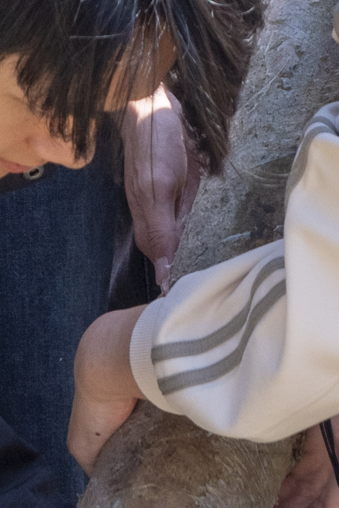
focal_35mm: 355
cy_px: -667
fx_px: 5014
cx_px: 224
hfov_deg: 3.9
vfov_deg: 5.6
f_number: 6.3
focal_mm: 49
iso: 400
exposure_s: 1/500
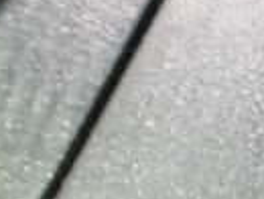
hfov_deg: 13.3
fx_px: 1054
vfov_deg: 10.5
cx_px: 422
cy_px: 266
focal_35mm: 138
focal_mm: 5.4
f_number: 2.3
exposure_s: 1/30
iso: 1250
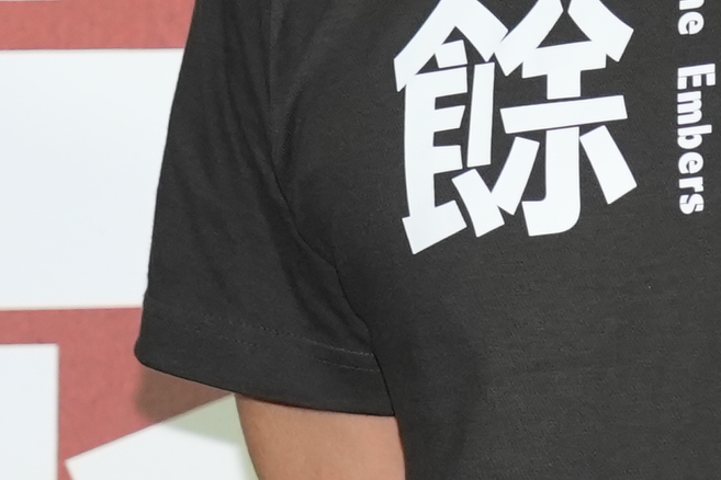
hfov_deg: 3.9
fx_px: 10534
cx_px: 922
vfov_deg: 2.6
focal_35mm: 526
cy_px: 67
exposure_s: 1/200
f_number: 4
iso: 1000
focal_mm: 75
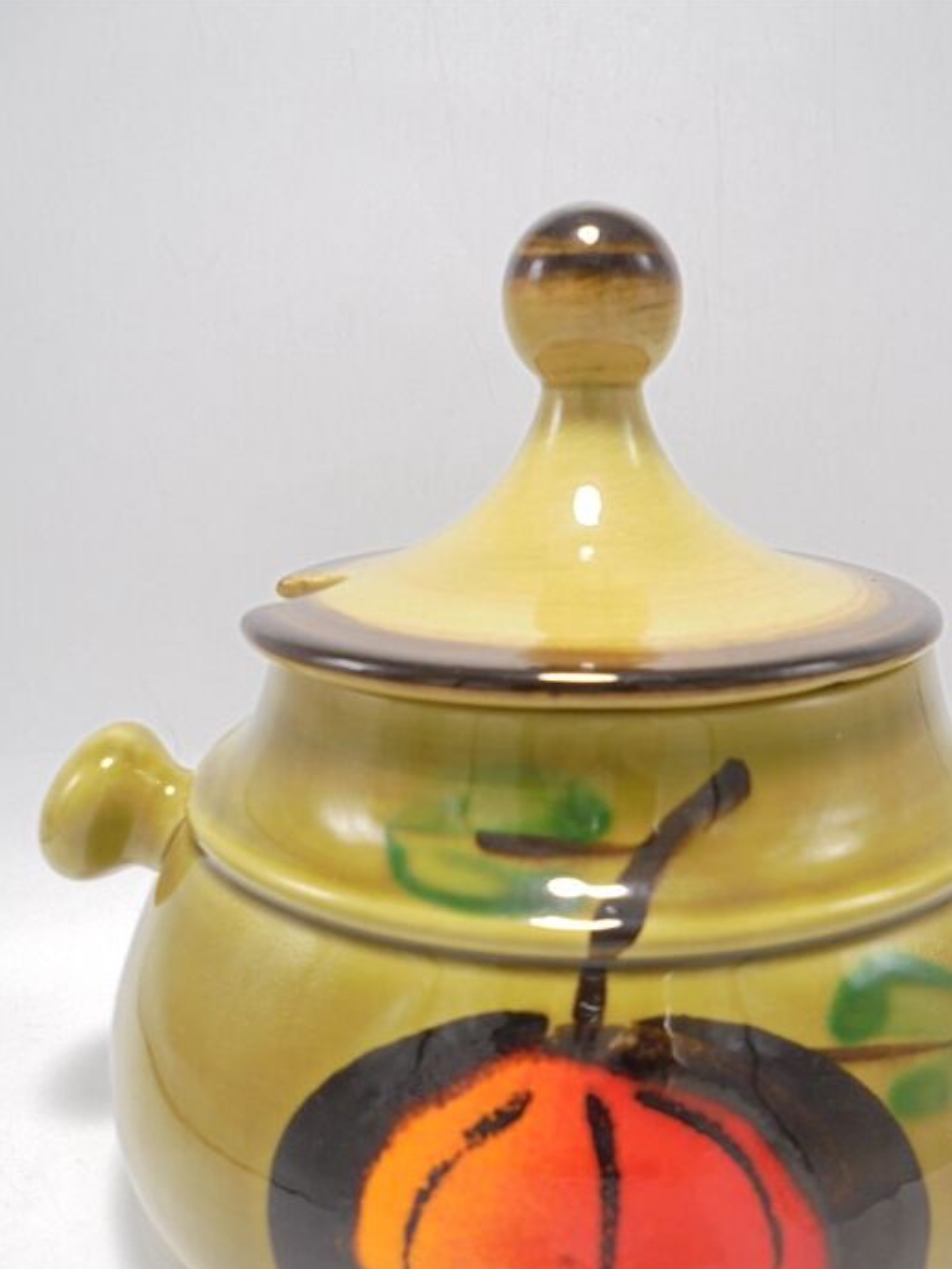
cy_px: 823
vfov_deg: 53.1
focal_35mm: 34
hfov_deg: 41.5
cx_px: 602
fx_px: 1247
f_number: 3.5
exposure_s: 1/40
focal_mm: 4.6
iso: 100
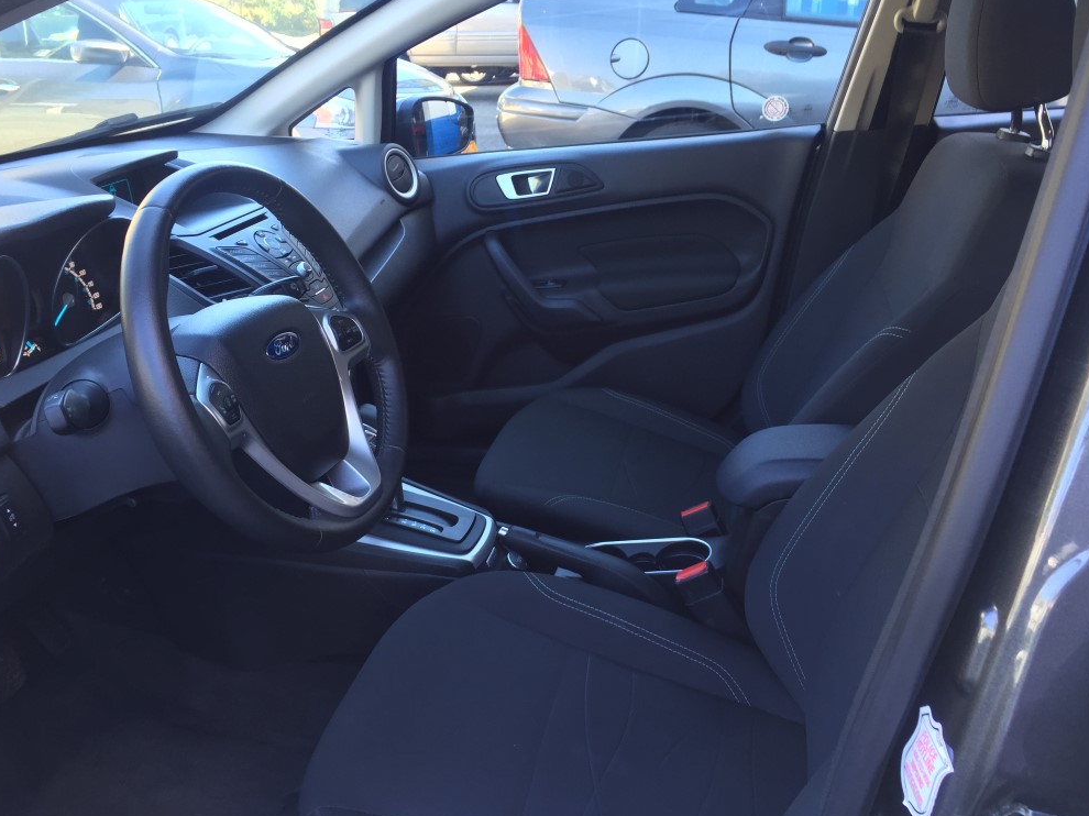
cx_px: 531
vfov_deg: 46.8
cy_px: 400
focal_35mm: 30
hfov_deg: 60.0
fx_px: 944
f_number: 2.2
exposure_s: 1/40
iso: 32
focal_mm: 4.15
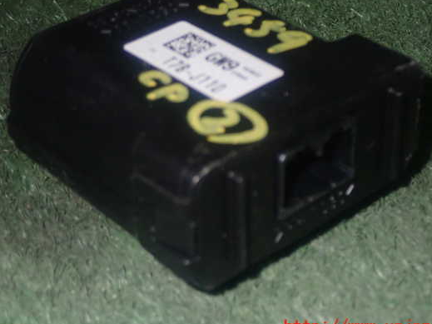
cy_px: 151
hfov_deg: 22.0
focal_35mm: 89
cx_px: 222
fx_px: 1110
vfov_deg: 16.6
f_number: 13
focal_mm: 13.65
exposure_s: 1/80
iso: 800
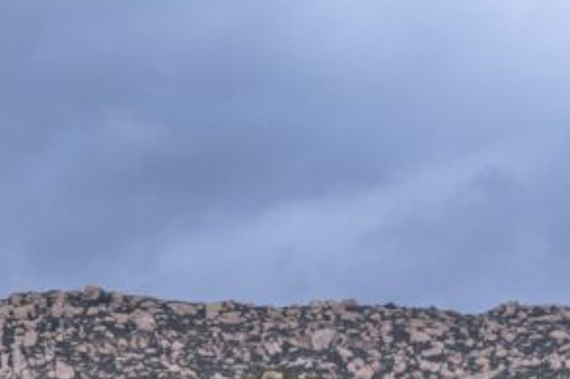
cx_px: 43
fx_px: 2279
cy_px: 608
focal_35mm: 144
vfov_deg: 9.2
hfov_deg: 14.1
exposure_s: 1/100
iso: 640
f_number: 4.5
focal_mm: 41
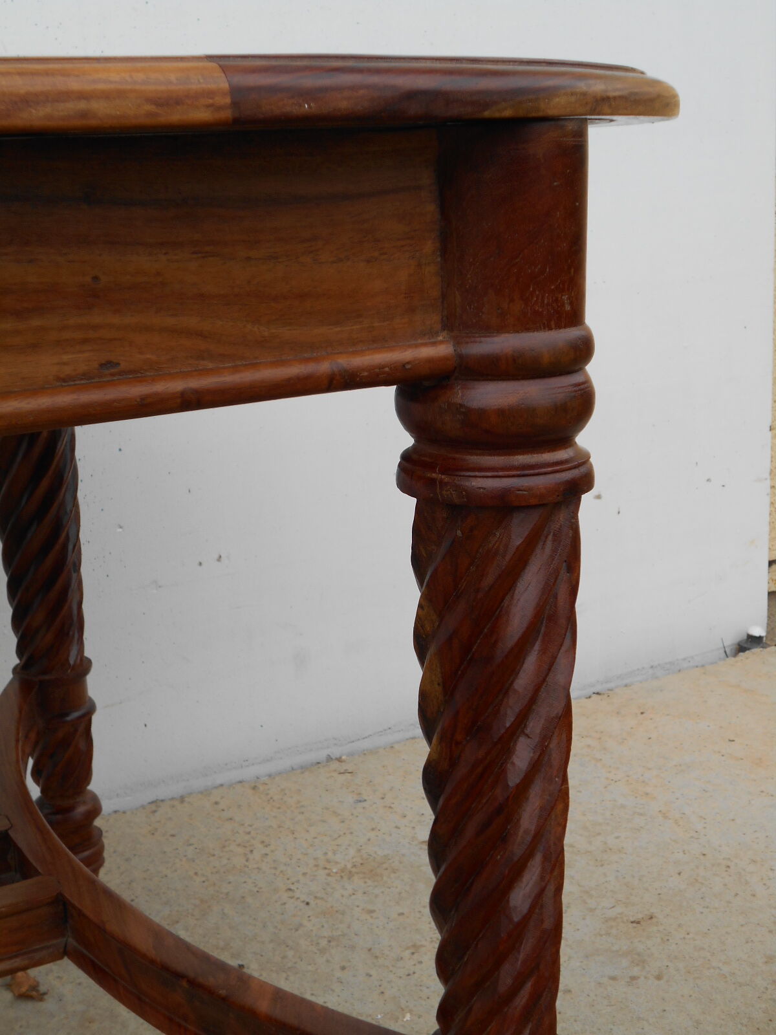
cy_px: 518
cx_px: 388
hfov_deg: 29.1
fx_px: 1494
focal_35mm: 50
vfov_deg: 38.2
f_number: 4.5
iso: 80
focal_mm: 8.8
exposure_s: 1/125
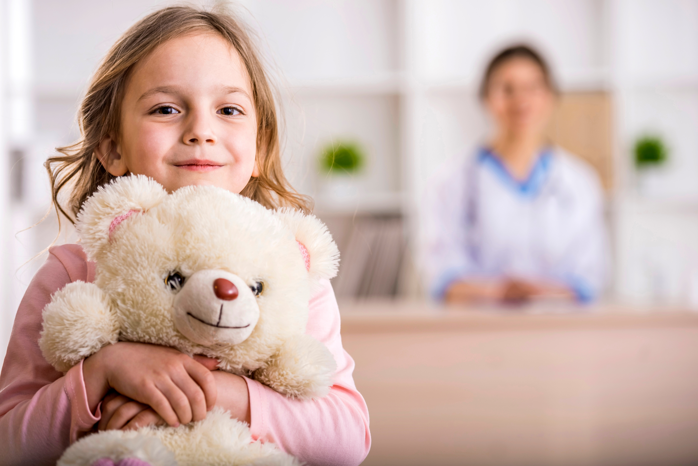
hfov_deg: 17.6
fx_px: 2250
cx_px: 349
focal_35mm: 116
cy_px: 233
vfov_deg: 11.8
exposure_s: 1/200
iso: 400
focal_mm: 116
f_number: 3.5
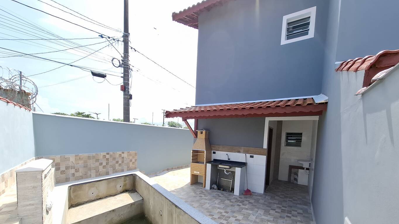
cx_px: 197
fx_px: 159
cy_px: 148
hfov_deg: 103.0
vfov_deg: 68.7
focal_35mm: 15
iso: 40
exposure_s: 1/684
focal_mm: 1.74
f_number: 2.2
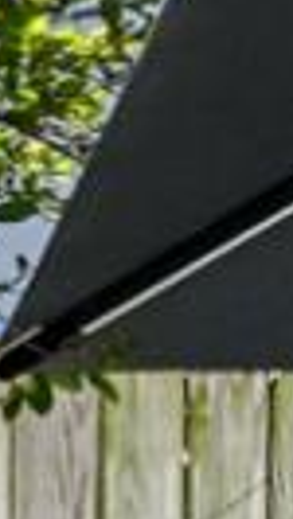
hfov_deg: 3.2
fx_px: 4894
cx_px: 1313
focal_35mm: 355
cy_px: 675
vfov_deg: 6.0
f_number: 13
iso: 1600
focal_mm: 30
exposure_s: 1/60
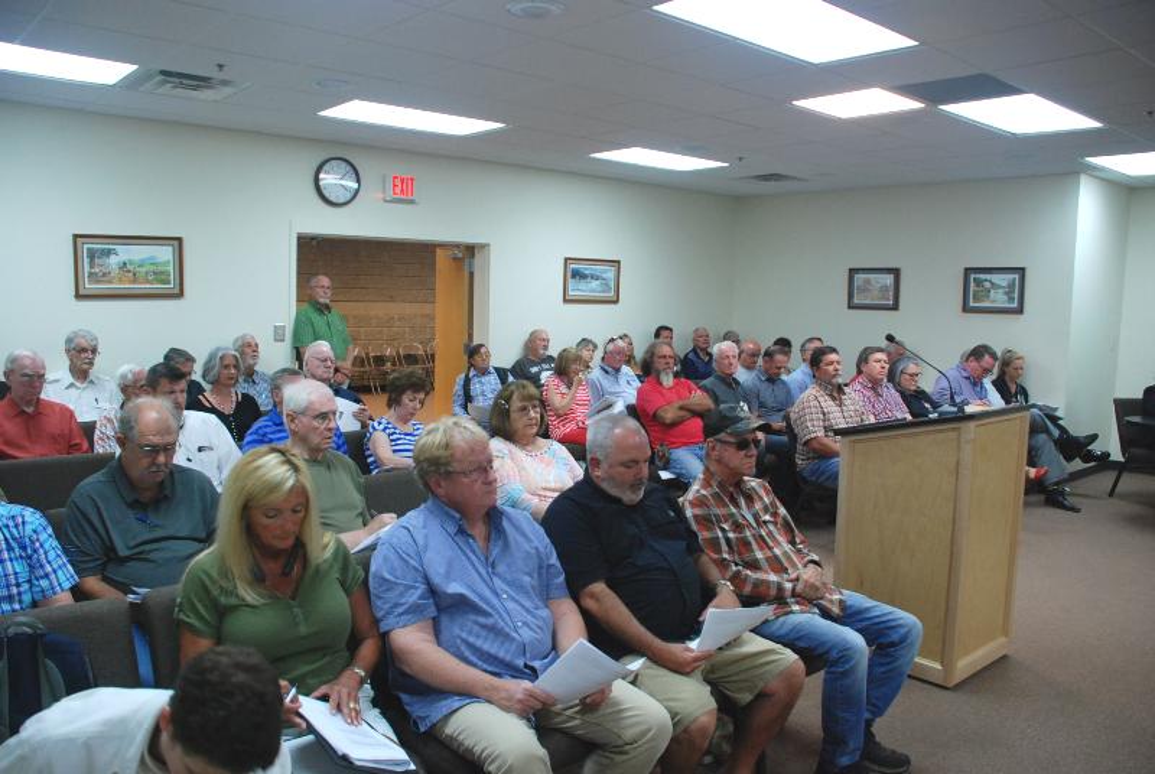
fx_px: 868
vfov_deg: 48.1
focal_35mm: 27
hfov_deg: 67.3
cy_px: 387
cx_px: 578
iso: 640
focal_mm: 18
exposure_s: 1/80
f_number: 4.5
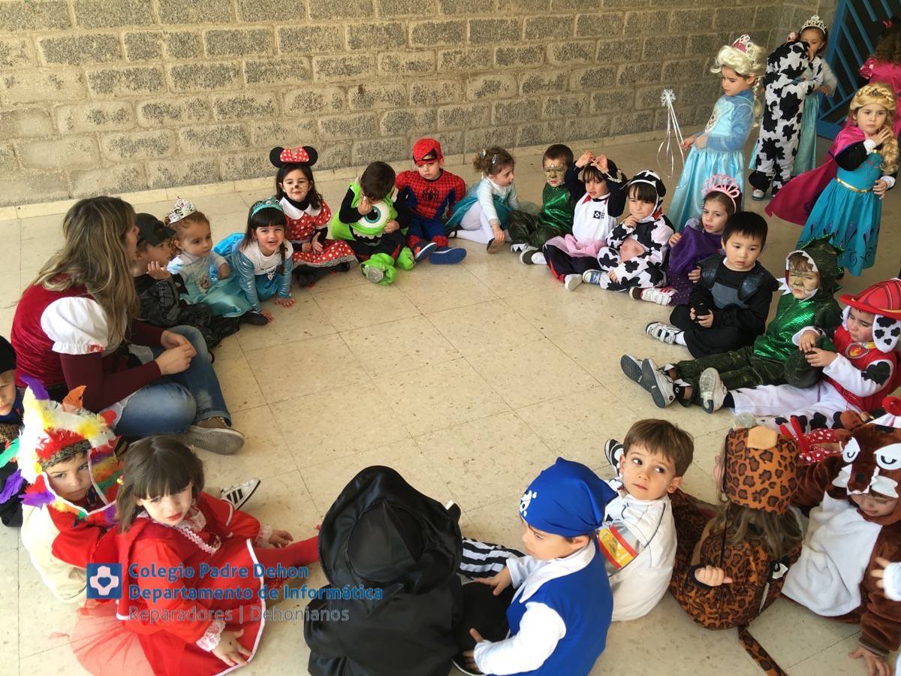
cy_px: 338
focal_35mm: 29
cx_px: 450
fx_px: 755
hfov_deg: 61.7
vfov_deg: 48.2
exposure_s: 1/108
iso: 25
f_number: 2.2
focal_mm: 4.15
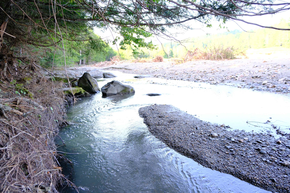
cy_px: 96
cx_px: 145
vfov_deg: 53.1
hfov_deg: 73.7
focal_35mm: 24
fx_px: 193
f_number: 3.6
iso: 500
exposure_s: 1/110
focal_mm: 16.1
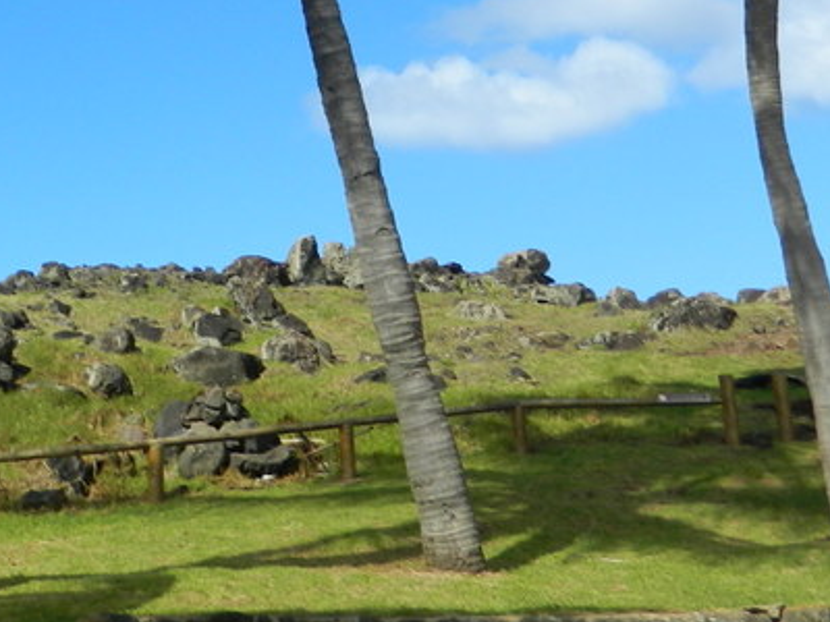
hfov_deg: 29.9
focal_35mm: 64
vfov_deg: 21.9
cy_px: -39
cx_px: 241
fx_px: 1535
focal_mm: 4.5
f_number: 8.7
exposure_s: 1/160
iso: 80
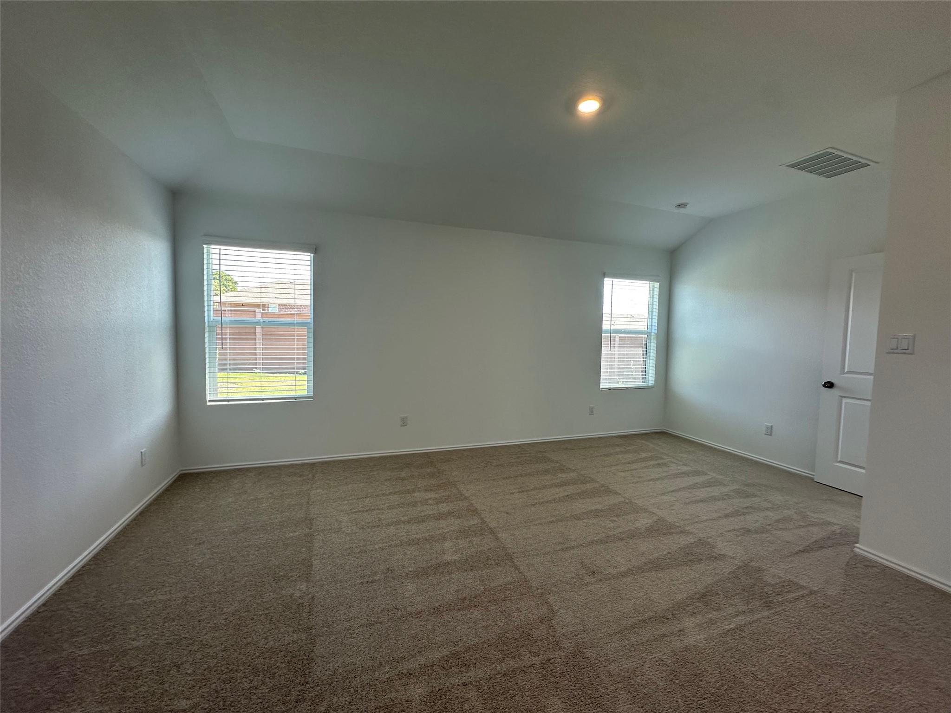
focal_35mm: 14
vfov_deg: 85.7
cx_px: 476
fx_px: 385
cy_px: 356
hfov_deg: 102.1
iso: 80
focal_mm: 2.22
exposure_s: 1/120
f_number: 2.2
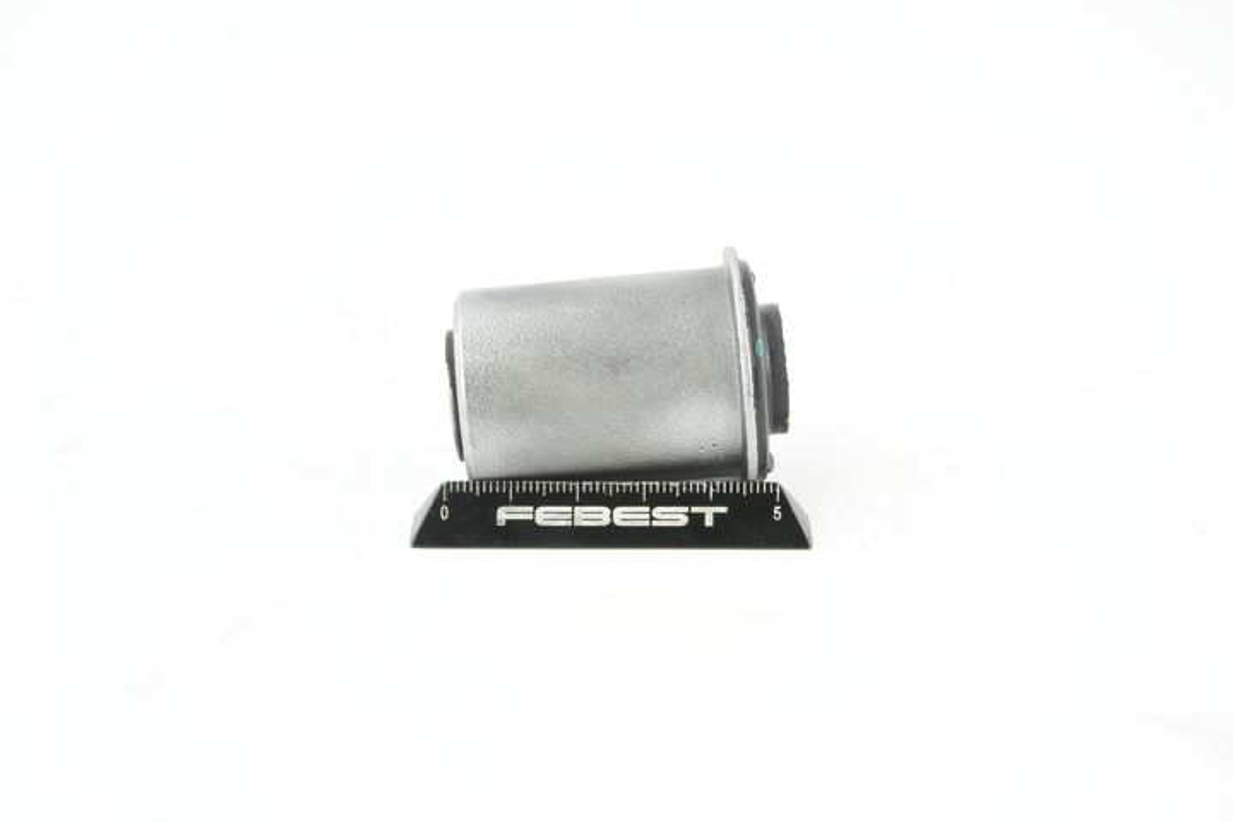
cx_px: 616
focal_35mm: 60
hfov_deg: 33.4
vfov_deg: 22.6
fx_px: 2055
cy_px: 411
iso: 100
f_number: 32
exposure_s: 1/2
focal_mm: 60
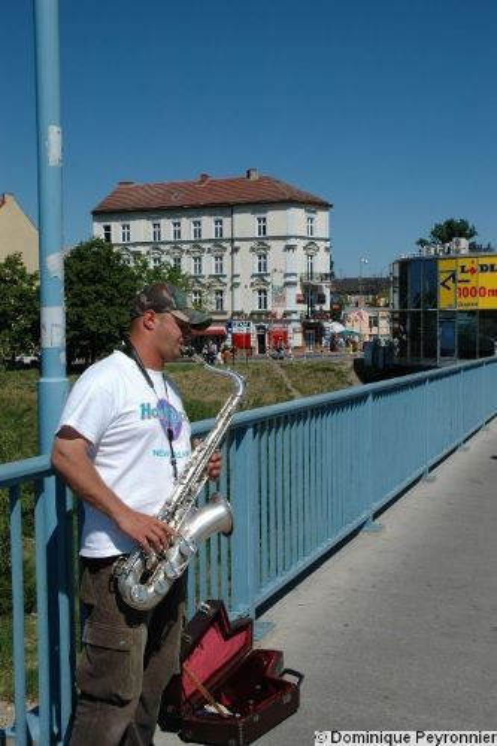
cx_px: 248
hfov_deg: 30.8
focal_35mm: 44
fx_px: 901
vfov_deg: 45.0
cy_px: 373
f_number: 11
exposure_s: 1/500
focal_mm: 29
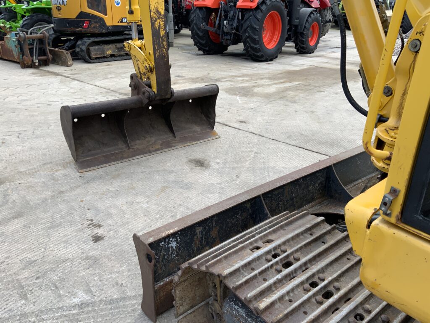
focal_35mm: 29
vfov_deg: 48.2
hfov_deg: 61.7
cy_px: 162
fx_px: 360
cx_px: 215
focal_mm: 3
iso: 16
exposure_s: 1/324
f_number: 1.8
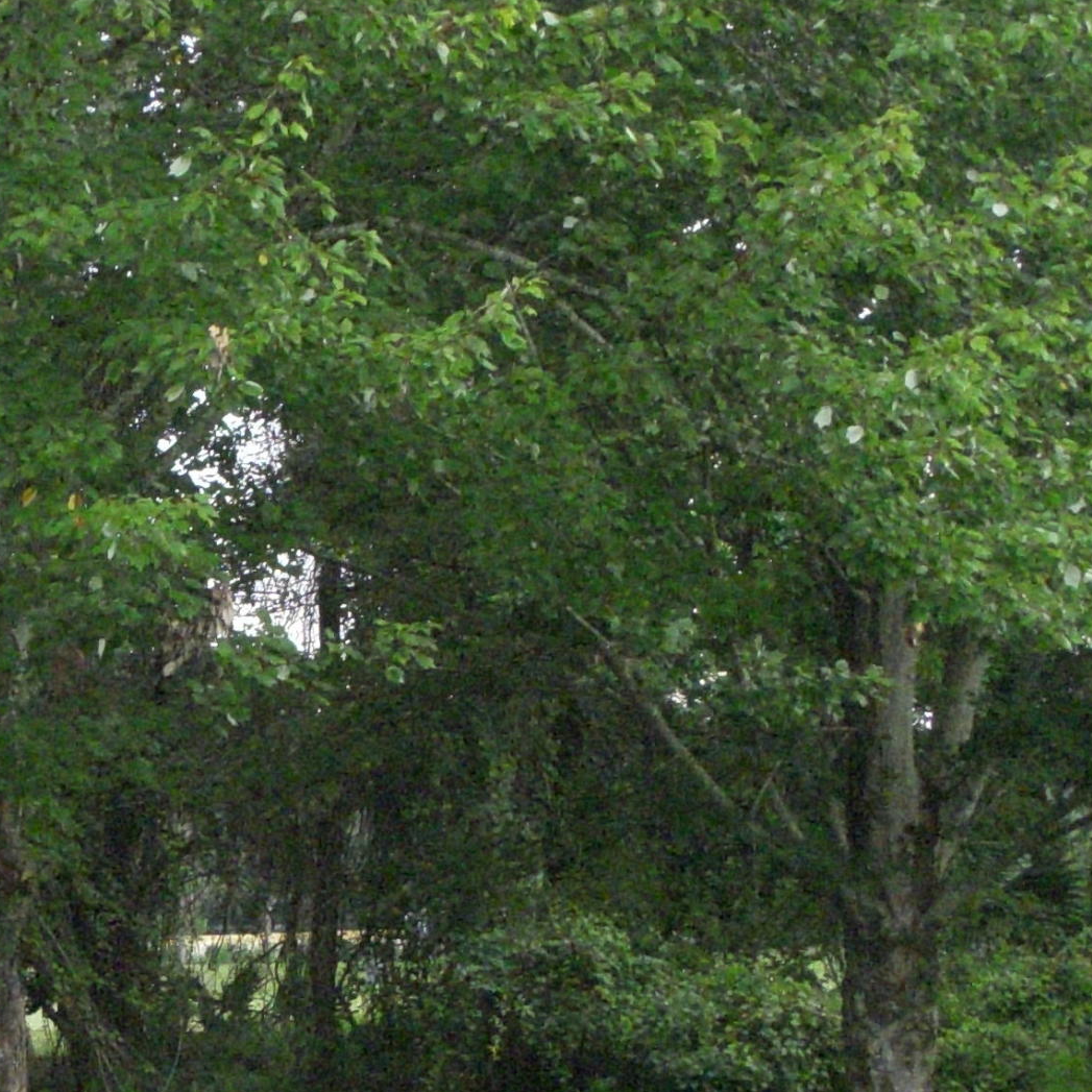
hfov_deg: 14.5
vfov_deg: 14.6
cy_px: 820
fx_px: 4247
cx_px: 134
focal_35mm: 119
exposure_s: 1/250
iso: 800
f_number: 3.4
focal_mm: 7.9
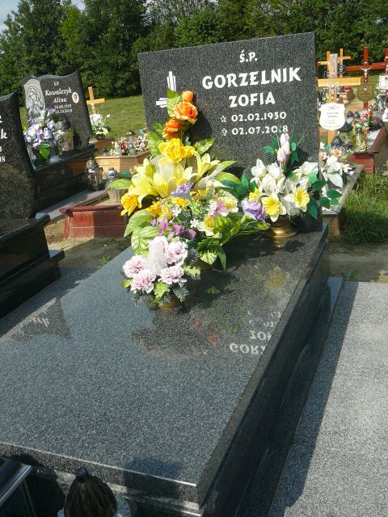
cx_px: 194
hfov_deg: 40.7
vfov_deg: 52.6
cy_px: 258
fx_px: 523
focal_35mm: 35
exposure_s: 1/500
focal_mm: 5.2
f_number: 5
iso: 80
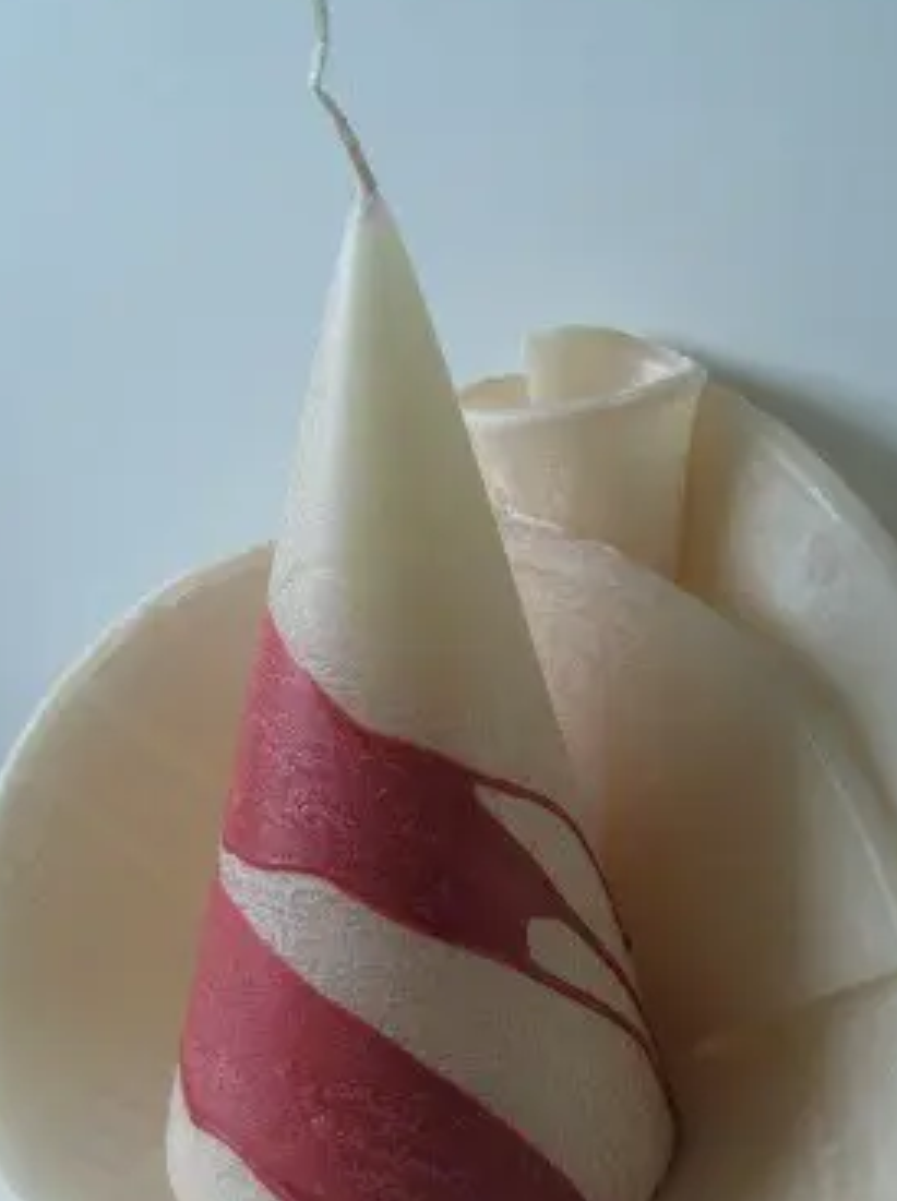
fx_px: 1837
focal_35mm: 53
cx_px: 506
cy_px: 758
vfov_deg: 36.0
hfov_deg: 27.4
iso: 100
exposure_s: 1/43
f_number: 2.8
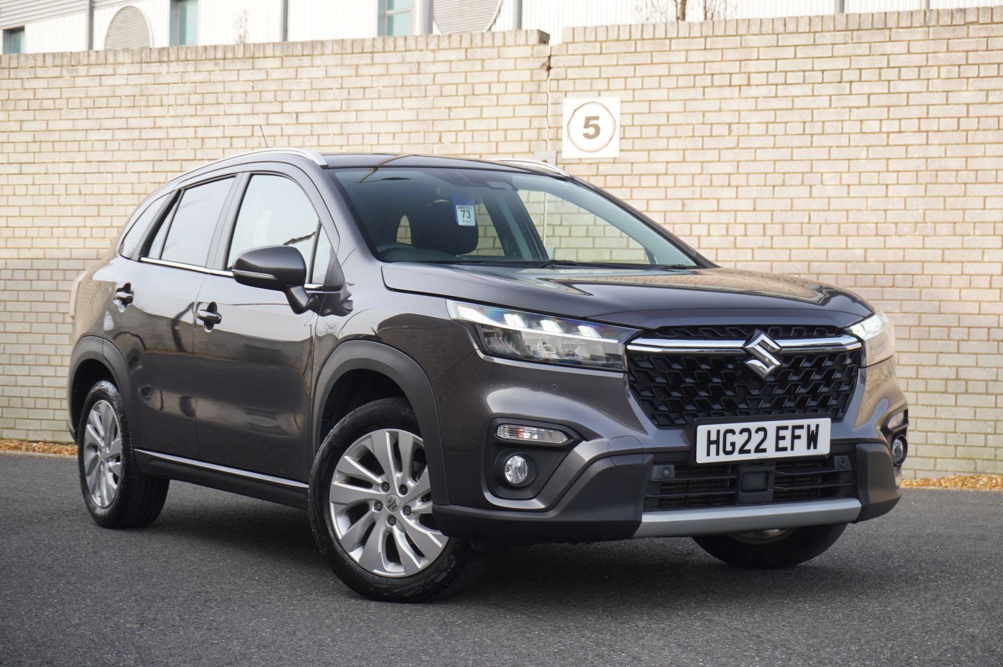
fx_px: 1796
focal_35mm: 64
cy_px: 334
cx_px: 502
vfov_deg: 21.0
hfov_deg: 31.2
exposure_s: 1/80
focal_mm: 43
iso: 160
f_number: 5.6
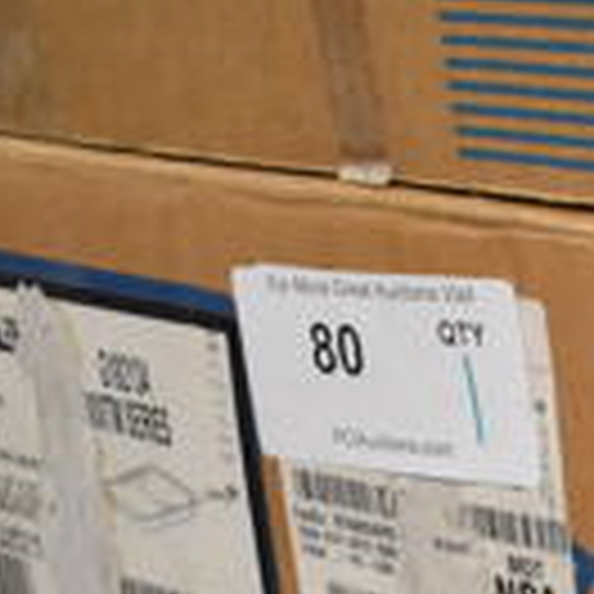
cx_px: 986
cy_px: 652
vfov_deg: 16.0
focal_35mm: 106
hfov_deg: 14.8
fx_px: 2058
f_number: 3.5
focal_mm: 18
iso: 2200
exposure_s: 1/125
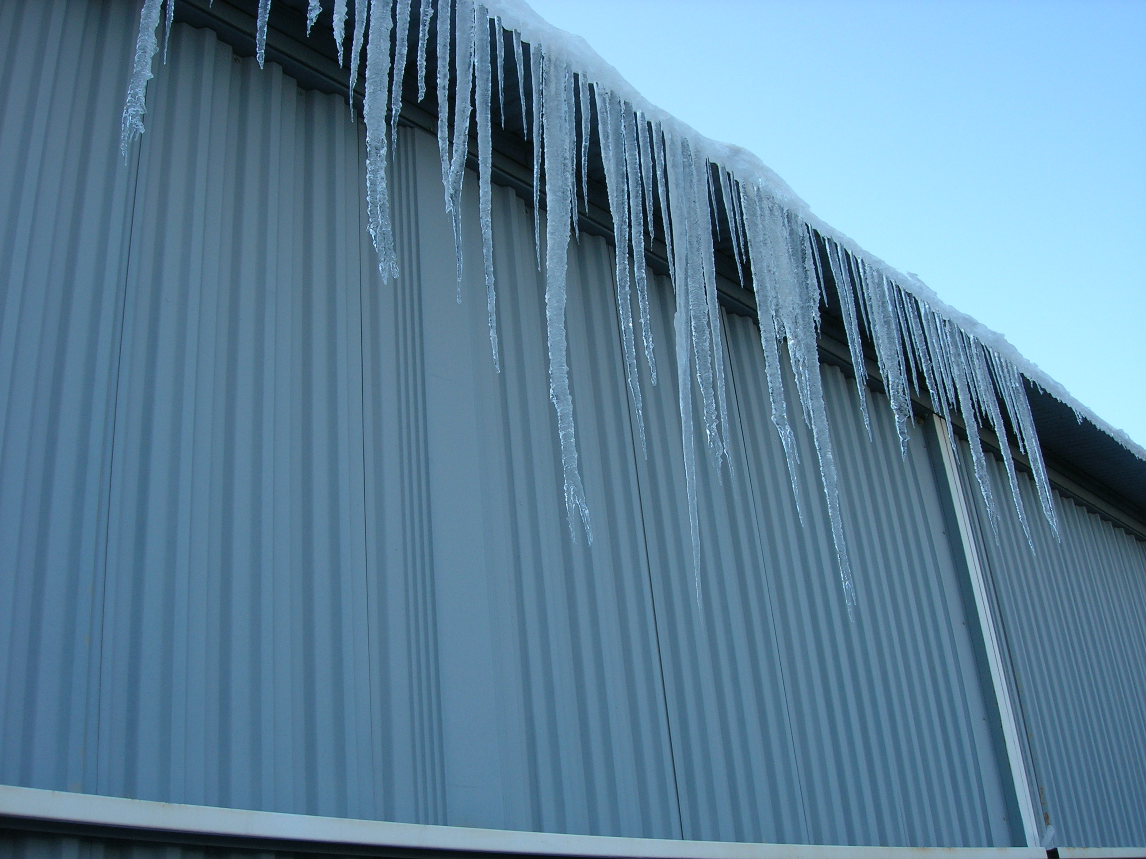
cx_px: 573
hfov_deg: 49.0
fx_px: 1258
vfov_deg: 37.7
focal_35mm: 38
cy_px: 430
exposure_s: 1/86.6
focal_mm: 7.8
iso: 64
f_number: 4.8
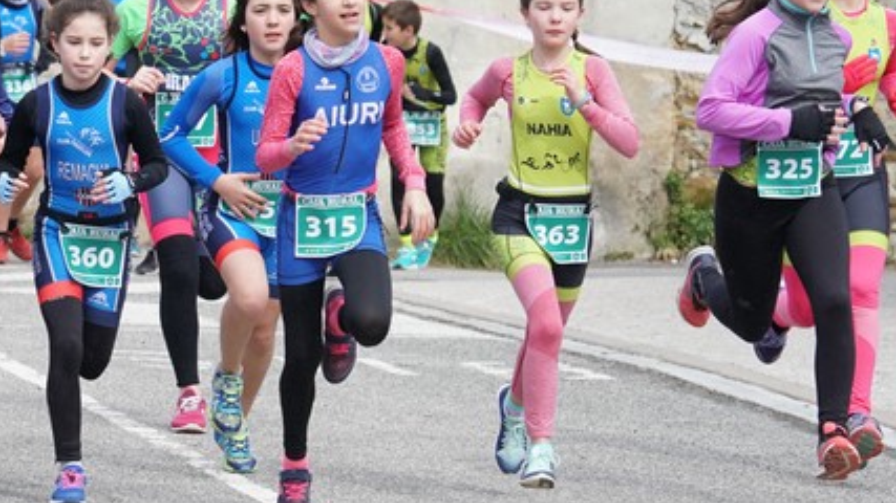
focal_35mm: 303
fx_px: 7197
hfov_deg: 7.1
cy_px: 216
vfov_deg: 4.0
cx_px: 97
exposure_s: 1/1250
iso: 640
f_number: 5
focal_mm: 103
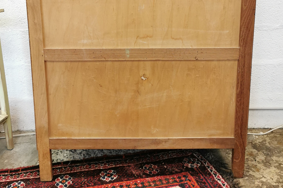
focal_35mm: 38
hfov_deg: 50.7
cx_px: 142
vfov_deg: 34.4
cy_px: 50
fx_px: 299
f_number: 1.6
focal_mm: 5.56
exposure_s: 1/50
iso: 160
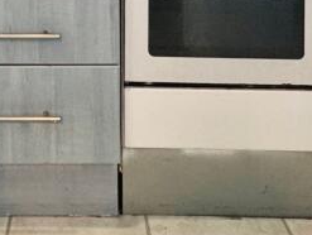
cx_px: 73
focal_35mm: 58
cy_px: -127
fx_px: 524
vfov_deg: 21.0
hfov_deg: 32.5
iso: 200
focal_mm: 2.22
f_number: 2.2
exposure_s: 1/50
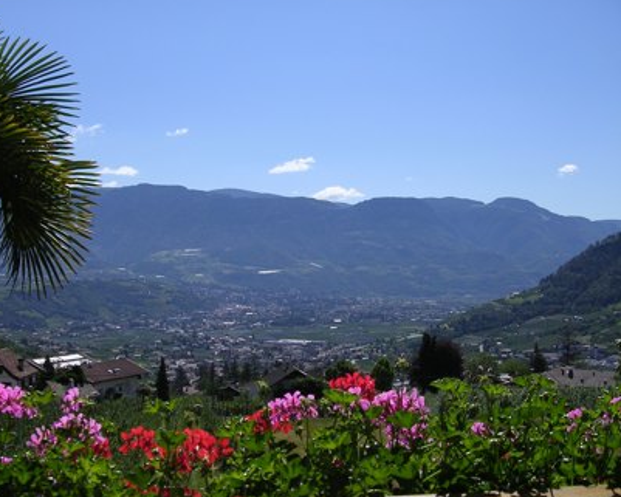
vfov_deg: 34.2
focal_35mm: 44
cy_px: 253
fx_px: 809
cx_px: 273
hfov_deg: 41.9
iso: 100
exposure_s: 1/1333
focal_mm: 5.8
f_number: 2.8
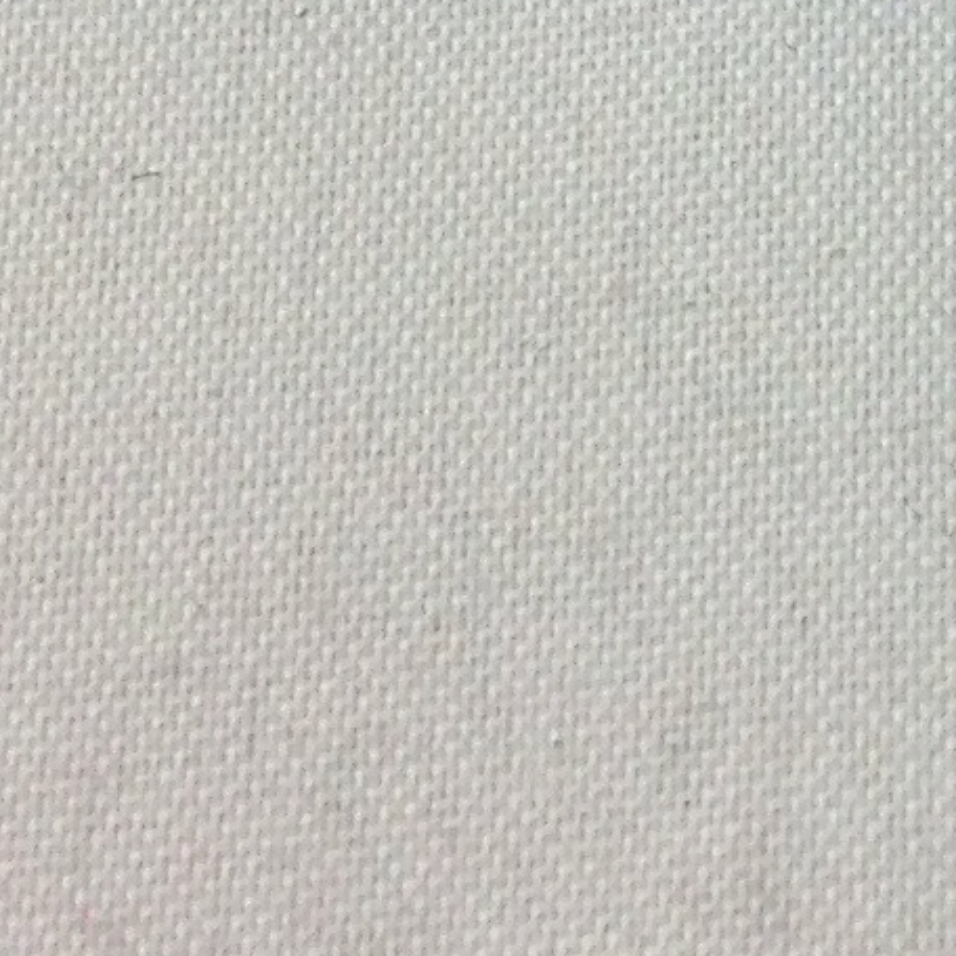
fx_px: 6530
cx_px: 1667
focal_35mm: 209
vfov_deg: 8.0
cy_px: -1019
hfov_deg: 8.1
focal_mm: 4.13
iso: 64
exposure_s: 1/120
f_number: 2.4
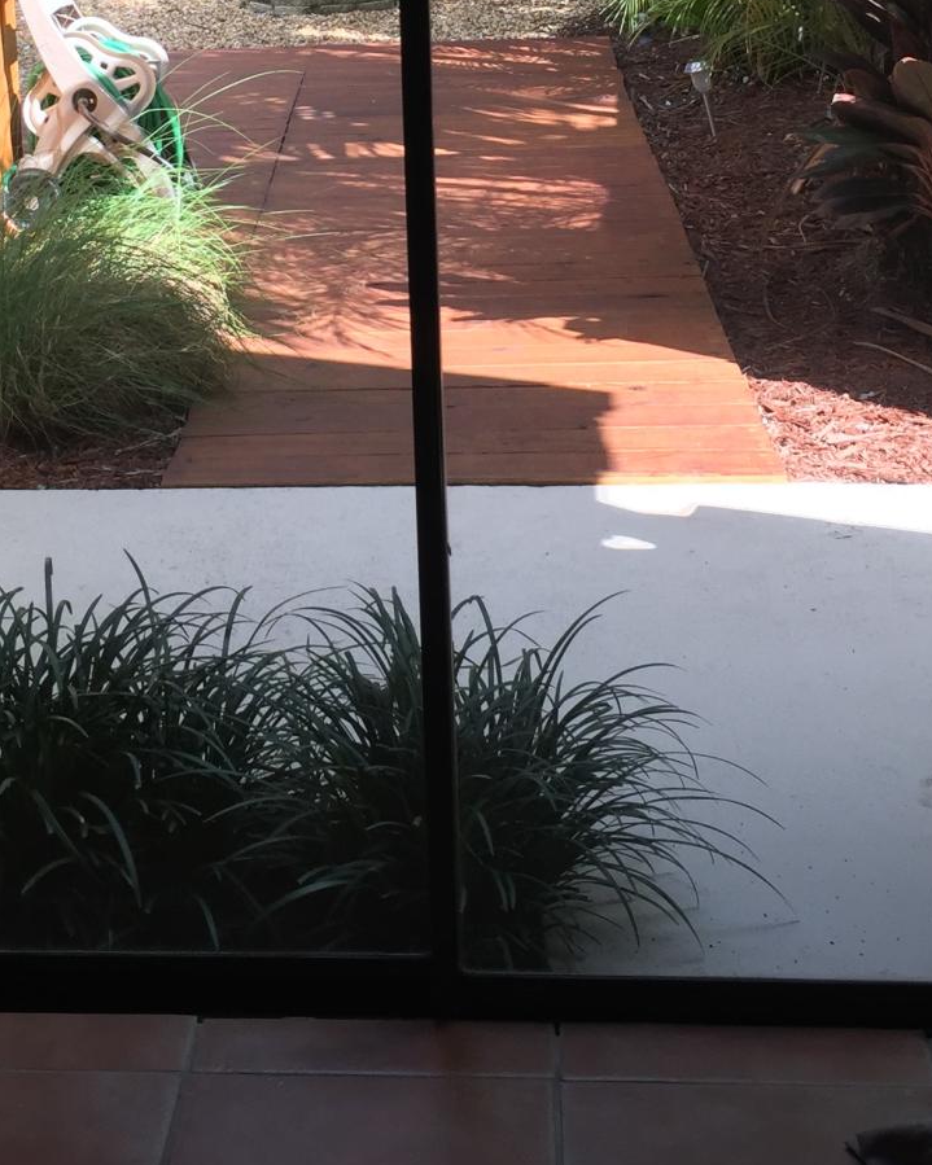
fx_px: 2173
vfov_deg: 28.6
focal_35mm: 63
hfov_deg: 24.1
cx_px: 324
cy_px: 63
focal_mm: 4.15
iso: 32
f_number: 2.2
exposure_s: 1/276
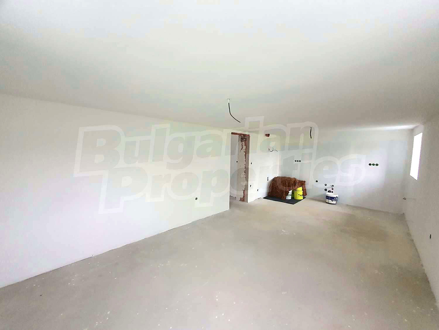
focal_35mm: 13
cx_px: 220
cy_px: 165
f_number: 2.2
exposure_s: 1/33
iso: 500
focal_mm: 1.8
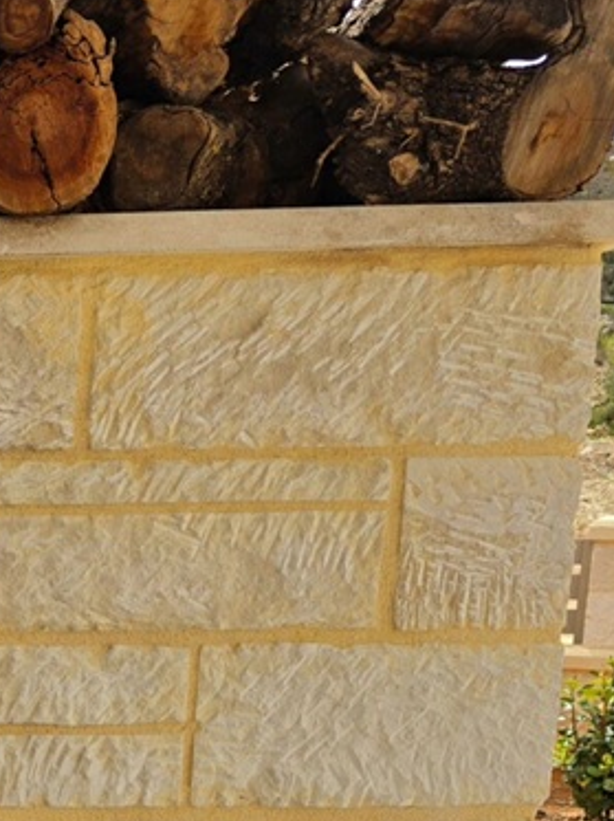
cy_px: 918
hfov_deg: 17.5
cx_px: -347
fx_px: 1753
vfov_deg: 24.5
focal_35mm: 74
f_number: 1.7
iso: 12
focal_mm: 6.3
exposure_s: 1/1000
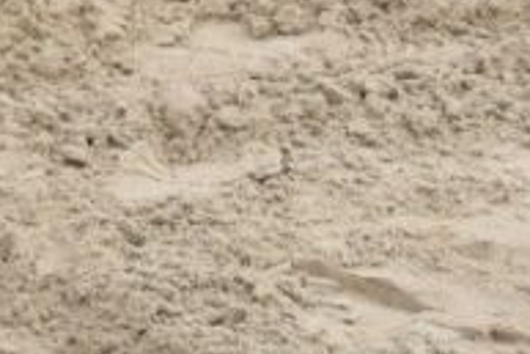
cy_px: -1029
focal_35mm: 382
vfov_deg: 3.4
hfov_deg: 5.0
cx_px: -1414
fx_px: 5628
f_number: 8
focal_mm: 32
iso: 400
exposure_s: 1/250
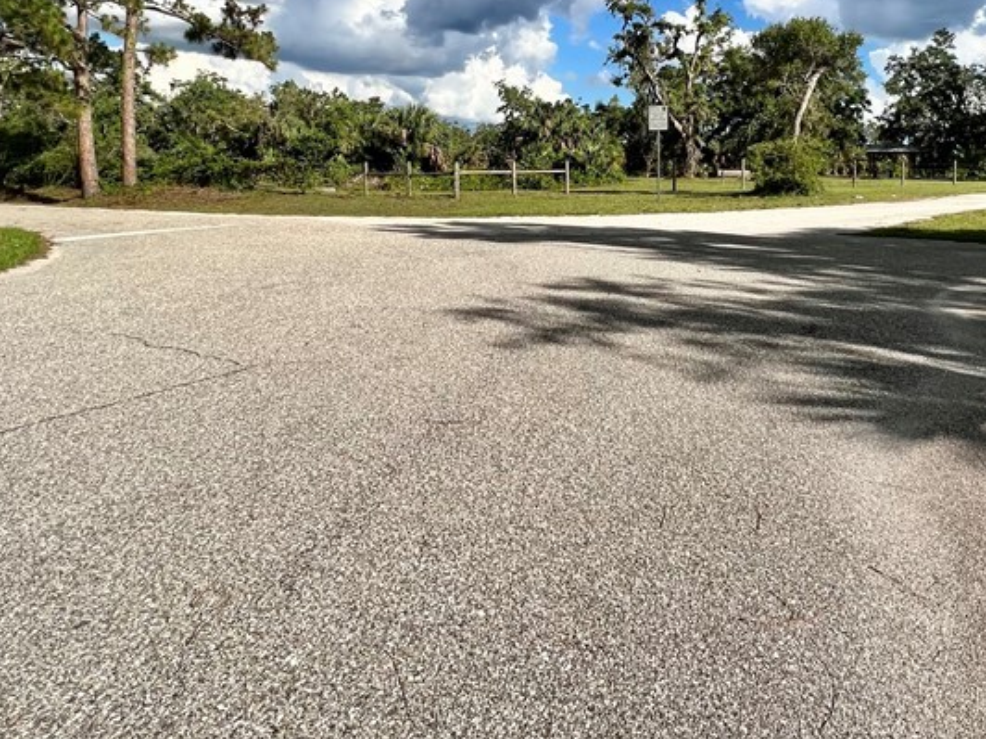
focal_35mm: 25
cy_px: 194
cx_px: 608
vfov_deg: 52.7
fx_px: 712
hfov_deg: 68.5
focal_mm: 1.57
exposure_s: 1/2222
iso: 32
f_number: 1.8
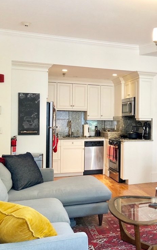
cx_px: 152
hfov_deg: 29.5
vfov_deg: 48.2
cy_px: 124
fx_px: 281
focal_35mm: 41
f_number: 1.8
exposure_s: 1/17
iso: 40
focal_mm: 3.99
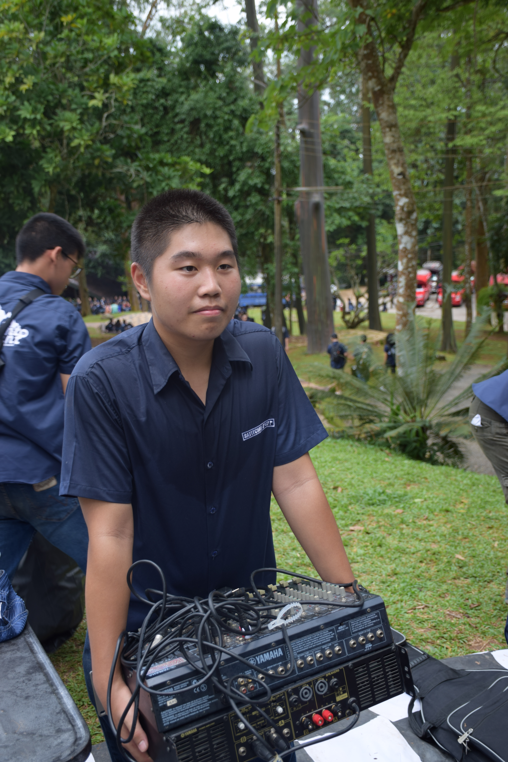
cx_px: 254
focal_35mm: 40
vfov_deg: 47.9
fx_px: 857
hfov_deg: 33.0
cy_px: 381
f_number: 4
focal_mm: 27
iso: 100
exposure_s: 1/125
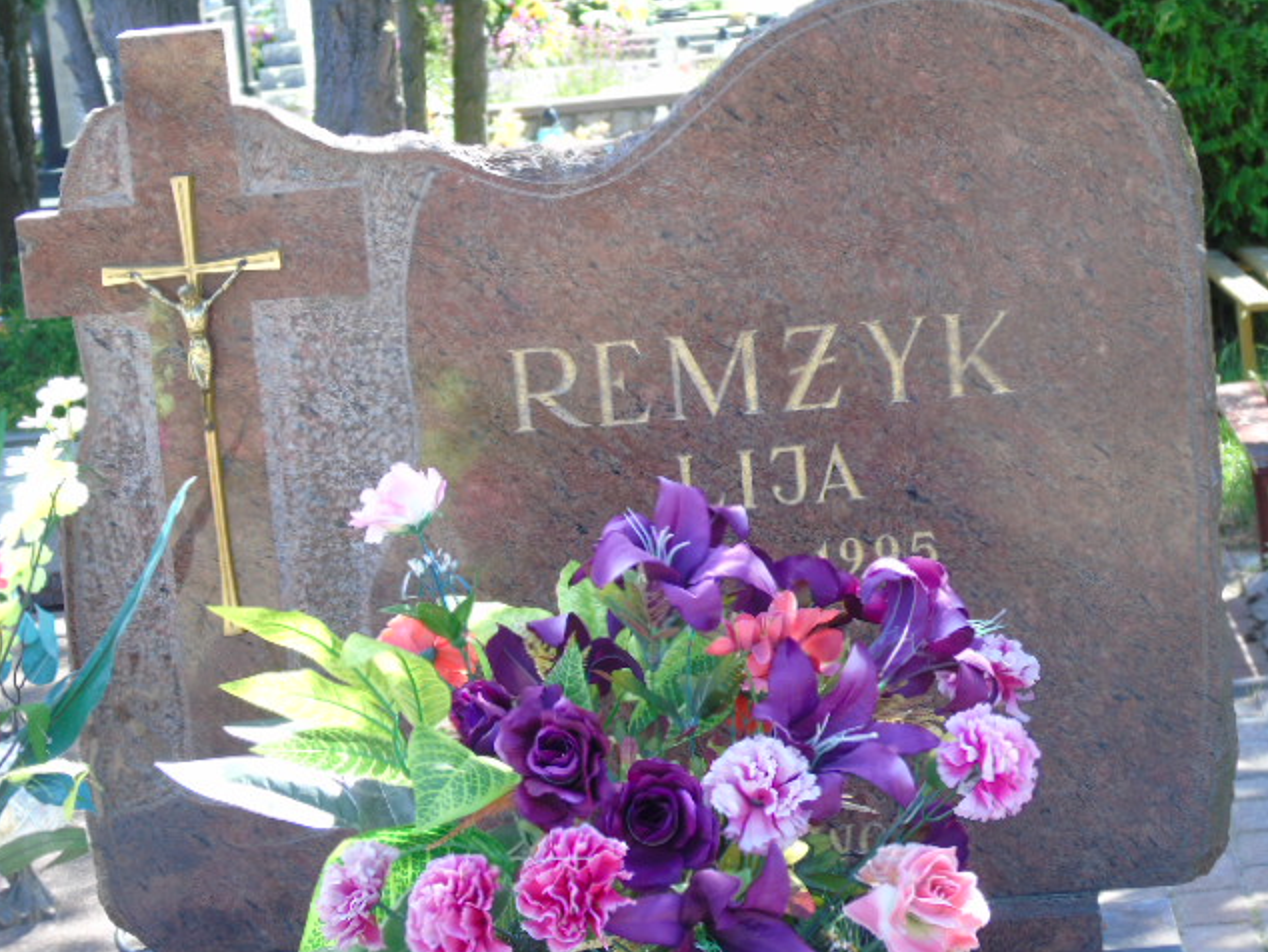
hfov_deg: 18.0
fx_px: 3994
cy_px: 476
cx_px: 632
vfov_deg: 13.6
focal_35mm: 109
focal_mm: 19
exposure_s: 1/60
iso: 80
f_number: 4.4
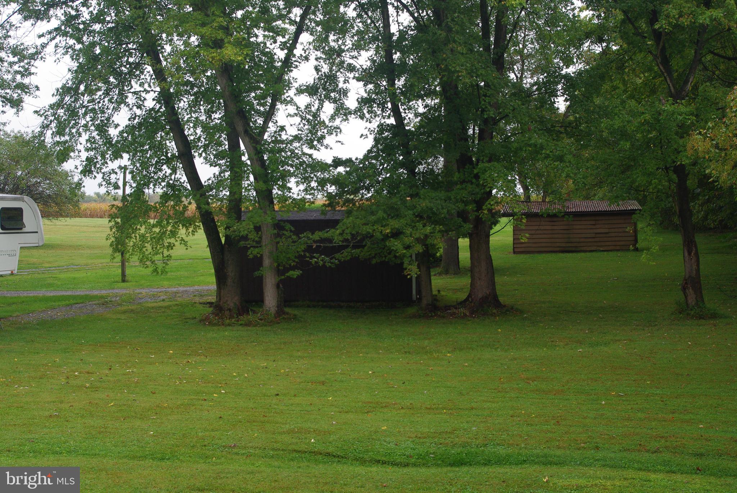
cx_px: 368
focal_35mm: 52
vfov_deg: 26.1
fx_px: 1066
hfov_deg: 38.2
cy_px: 246
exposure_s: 1/90
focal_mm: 35
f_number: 6.7
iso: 200
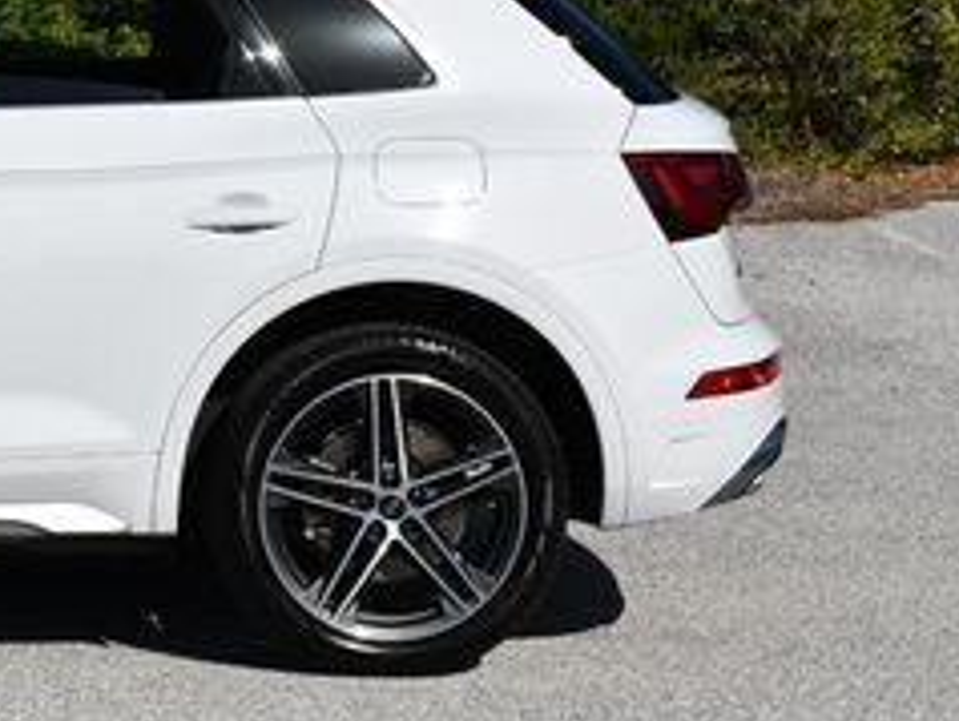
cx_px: -314
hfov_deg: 12.3
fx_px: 4298
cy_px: 16
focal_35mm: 155
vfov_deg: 9.5
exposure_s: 1/320
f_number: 9
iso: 100
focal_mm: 30
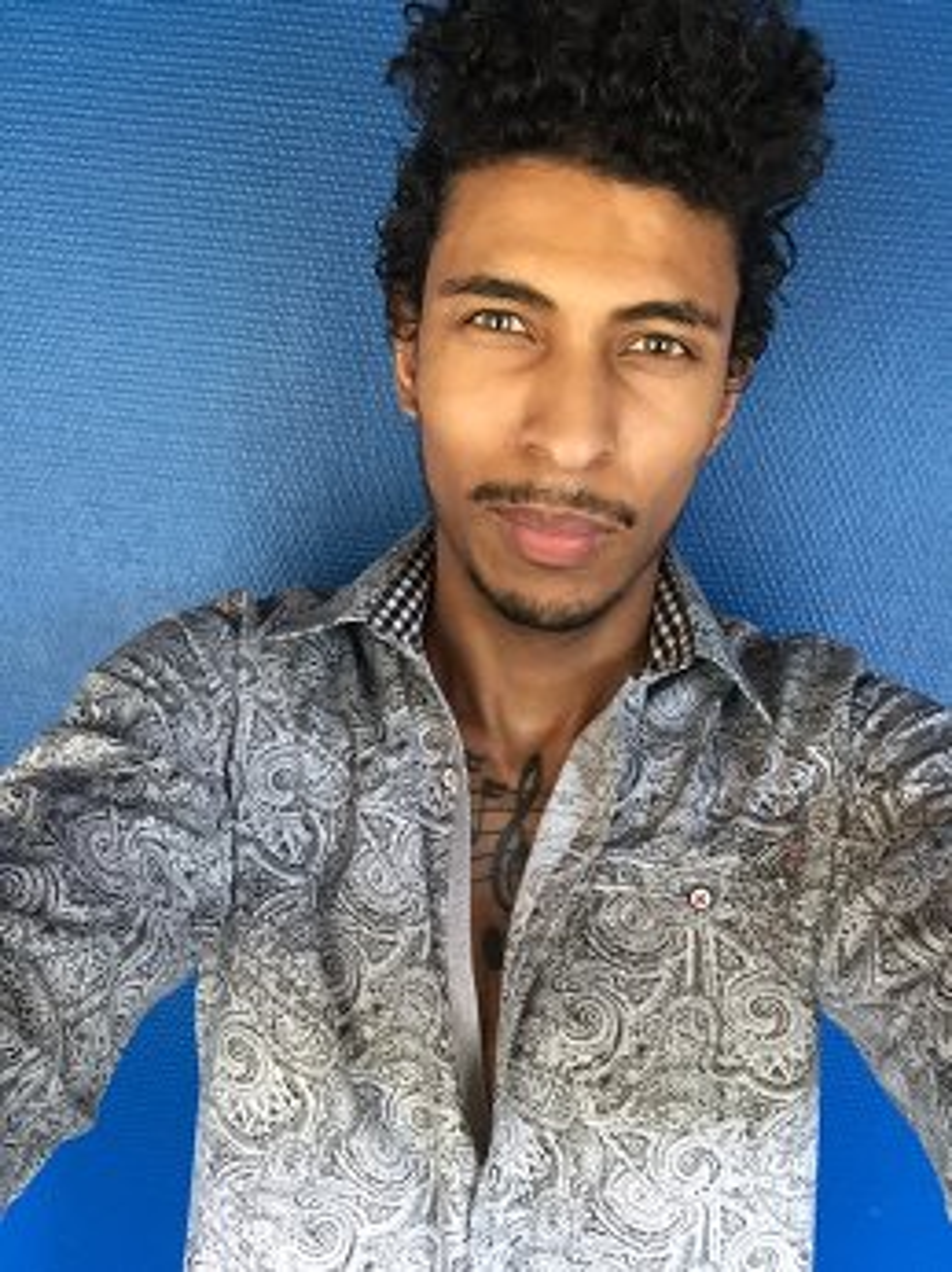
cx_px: 476
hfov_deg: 45.4
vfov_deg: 58.4
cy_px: 636
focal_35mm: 31
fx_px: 1138
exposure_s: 1/30
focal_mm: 2.65
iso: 100
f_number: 2.2
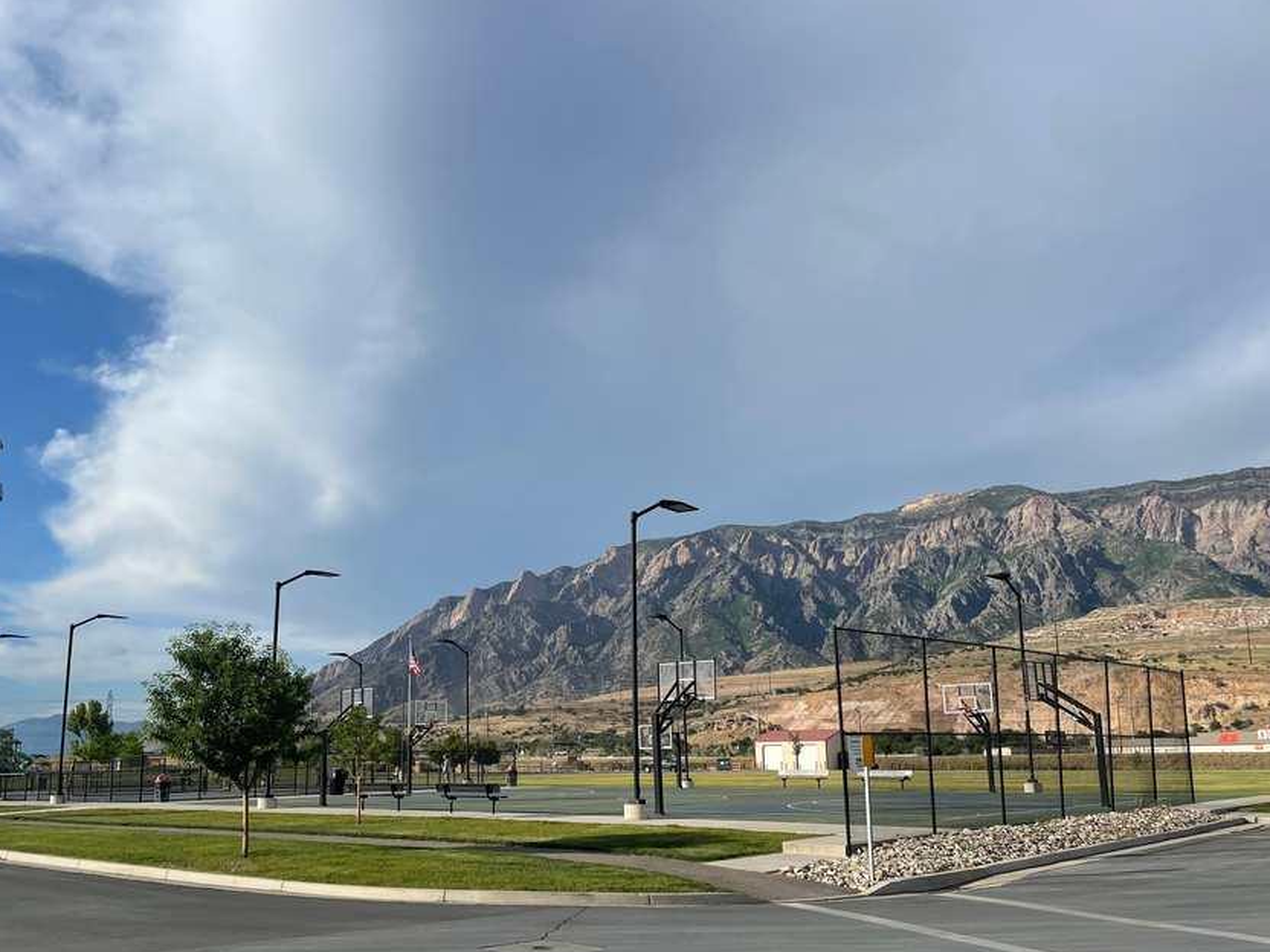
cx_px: 525
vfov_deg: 44.0
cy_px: 554
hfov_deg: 56.5
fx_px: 1174
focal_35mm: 32
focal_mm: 4.2
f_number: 1.6
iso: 32
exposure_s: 1/5291
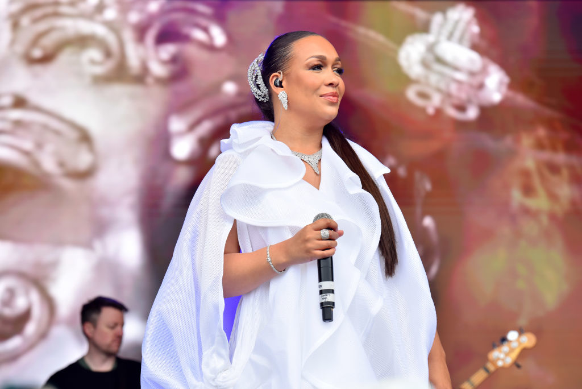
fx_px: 2345
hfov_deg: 14.1
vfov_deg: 9.5
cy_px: 194
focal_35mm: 145
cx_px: 291
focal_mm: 145
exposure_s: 1/320
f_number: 6.3
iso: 640
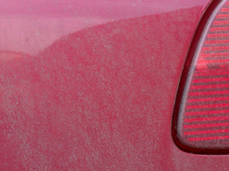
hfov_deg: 7.8
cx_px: 246
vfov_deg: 5.8
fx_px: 1670
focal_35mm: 253
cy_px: 141
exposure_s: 1/125
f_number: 4.8
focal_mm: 22.8
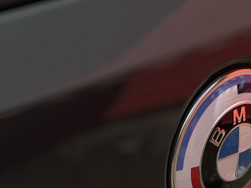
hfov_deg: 10.1
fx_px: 1414
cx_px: 238
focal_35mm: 195
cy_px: 159
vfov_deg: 7.6
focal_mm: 9
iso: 32
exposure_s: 1/694
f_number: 2.8
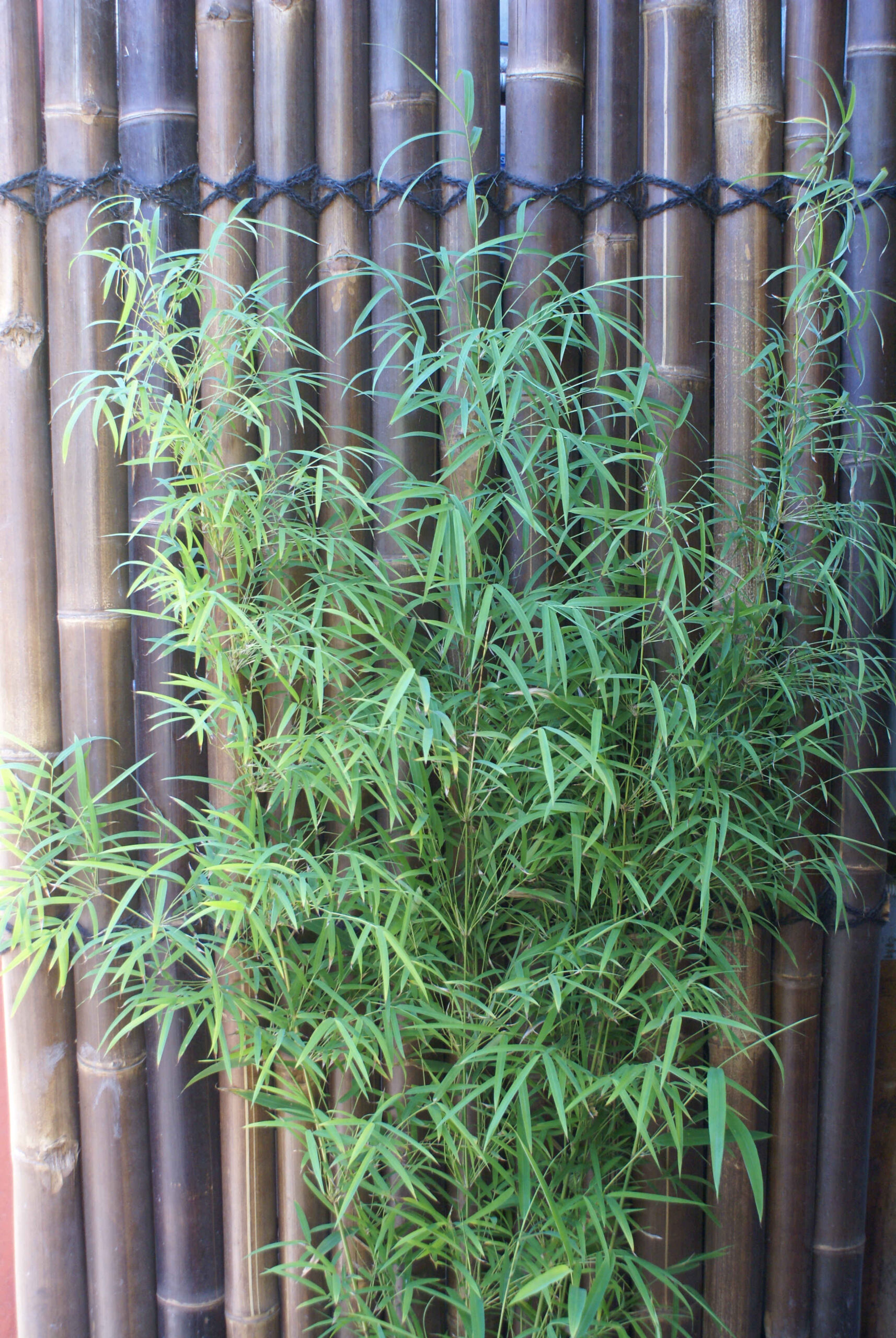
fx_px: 1563
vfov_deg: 46.3
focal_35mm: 42
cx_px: 448
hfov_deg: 32.0
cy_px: 669
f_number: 4.5
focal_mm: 28
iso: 400
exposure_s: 1/30
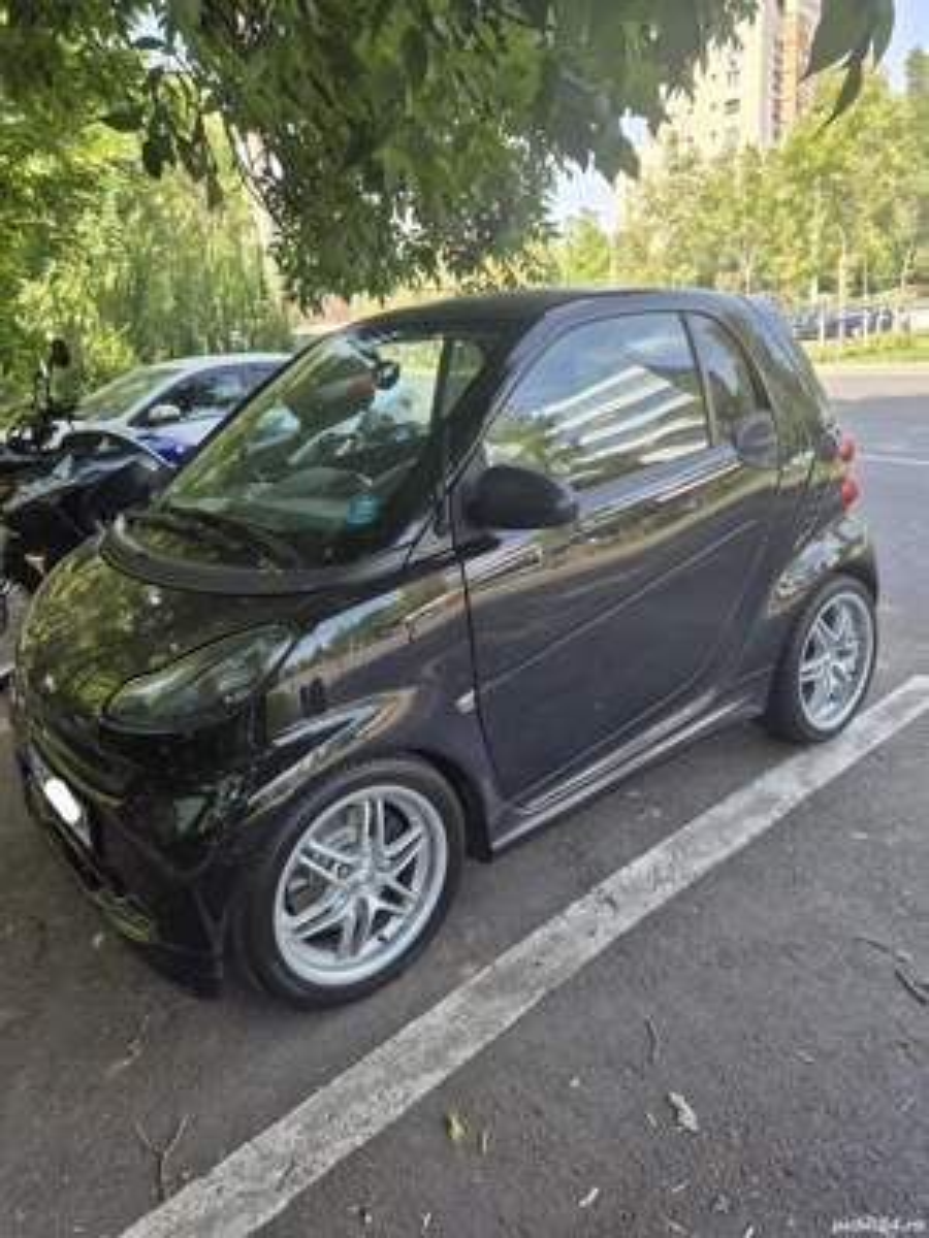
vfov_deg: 73.9
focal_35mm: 23
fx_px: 823
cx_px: 464
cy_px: 619
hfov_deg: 58.9
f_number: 1.8
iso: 25
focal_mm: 5.4
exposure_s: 1/263
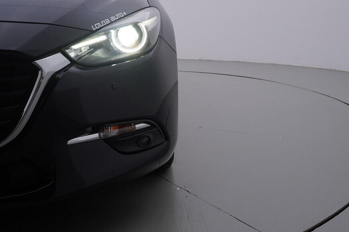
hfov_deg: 46.4
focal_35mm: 42
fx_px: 407
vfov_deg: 31.8
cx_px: 185
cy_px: 101
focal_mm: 24
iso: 125
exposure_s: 1/125
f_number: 5
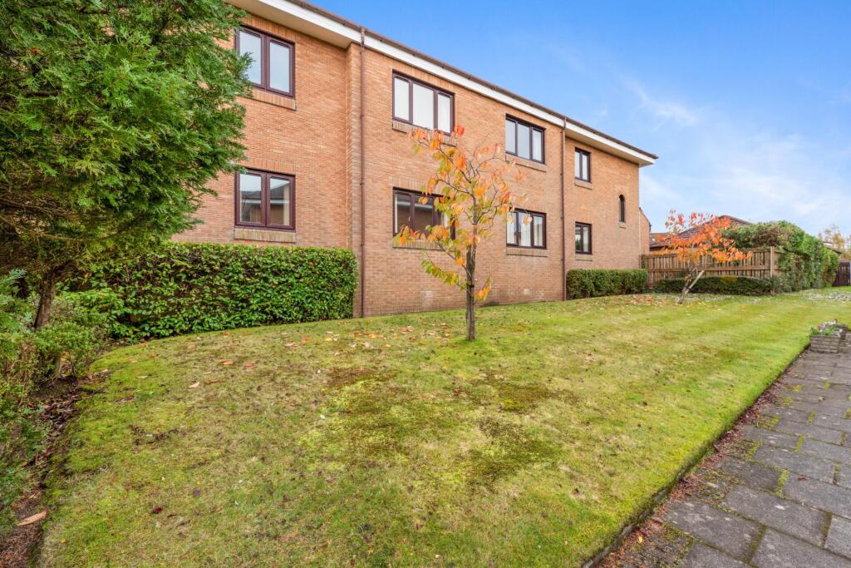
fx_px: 331
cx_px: 426
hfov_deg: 104.2
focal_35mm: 14
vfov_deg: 81.2
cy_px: 284
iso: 640
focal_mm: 14
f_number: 8
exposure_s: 1/125
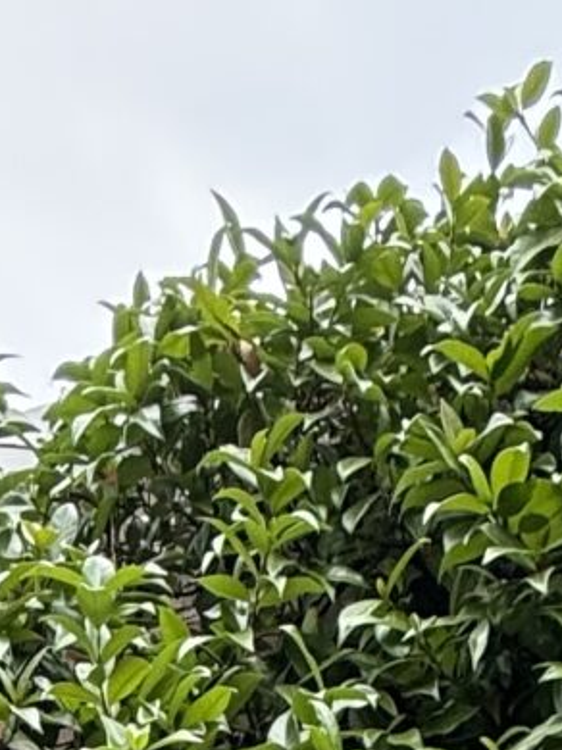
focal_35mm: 92
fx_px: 1994
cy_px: 2138
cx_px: 425
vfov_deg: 12.2
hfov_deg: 16.0
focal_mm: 2.22
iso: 64
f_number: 2.2
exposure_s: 1/99
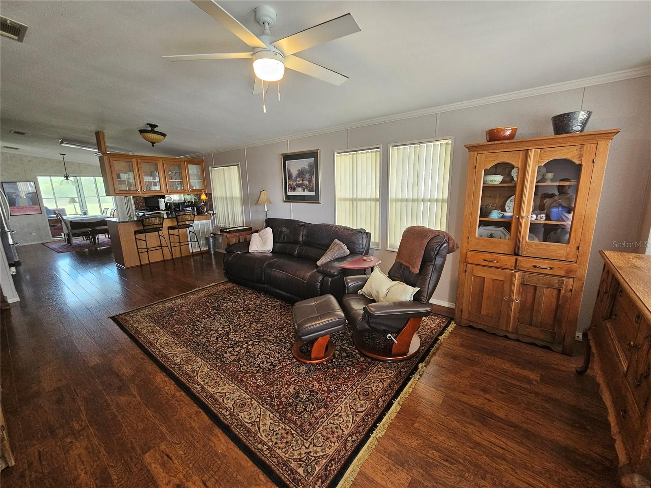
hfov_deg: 106.2
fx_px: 244
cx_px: 326
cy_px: 244
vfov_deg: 89.9
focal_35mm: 13
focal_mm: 2.2
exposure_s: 1/60
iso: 320
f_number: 2.2
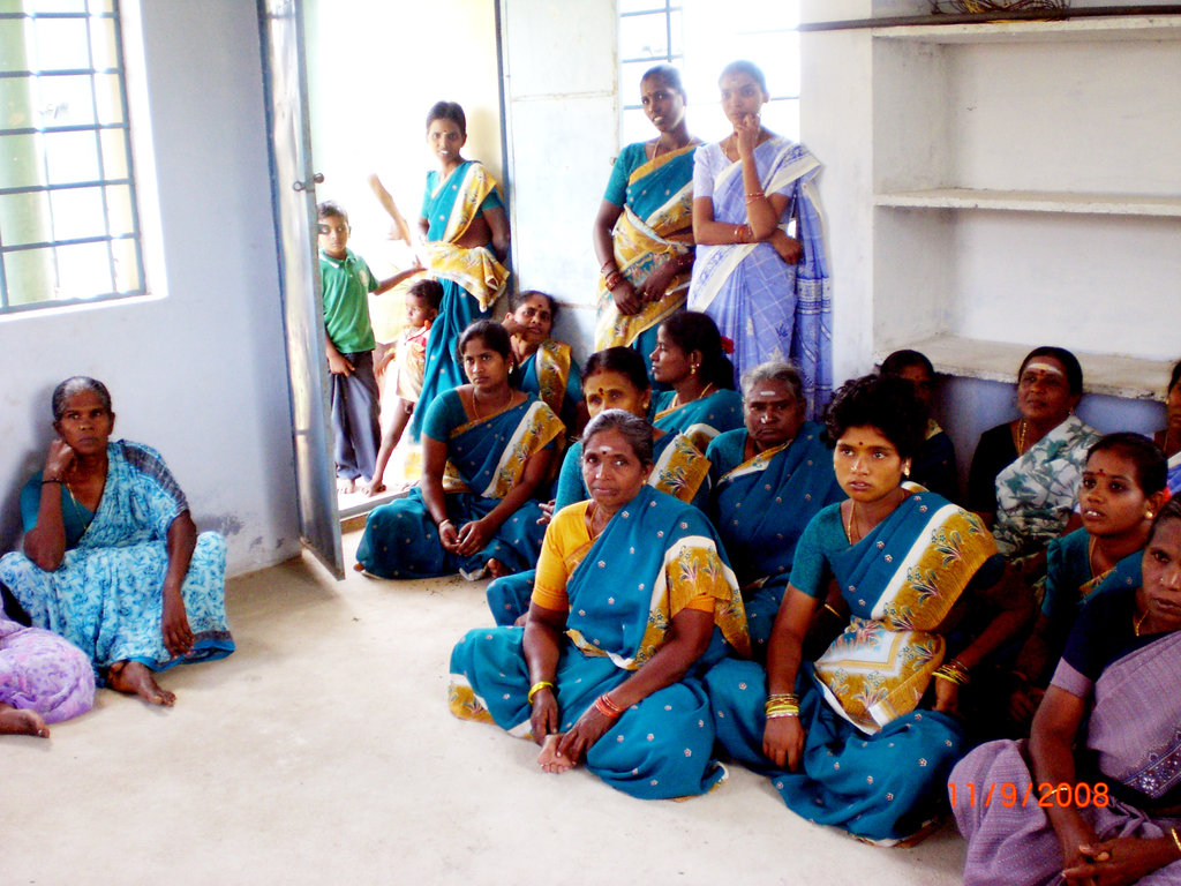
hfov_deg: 49.0
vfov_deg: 37.7
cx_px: 590
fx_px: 1296
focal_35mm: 38
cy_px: 443
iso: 200
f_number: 3.1
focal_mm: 6.3
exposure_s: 1/80
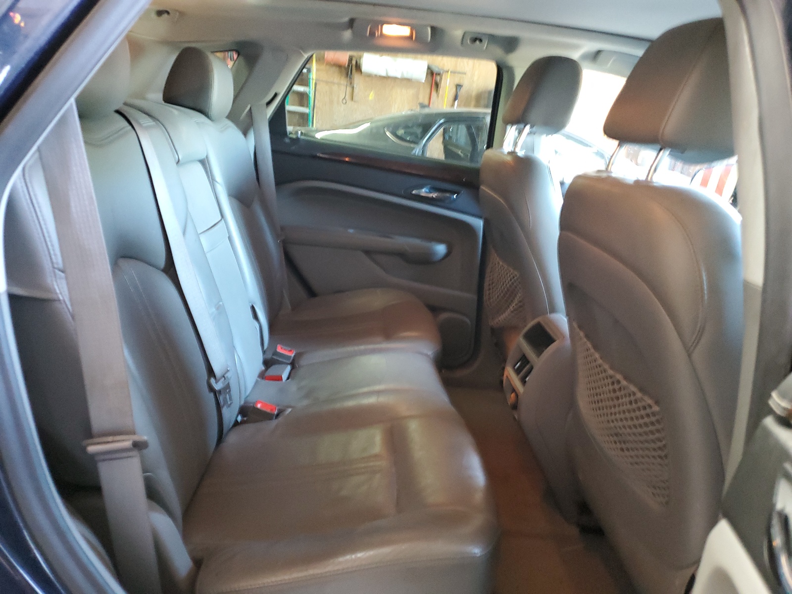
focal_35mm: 26
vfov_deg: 53.1
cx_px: 396
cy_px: 297
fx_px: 595
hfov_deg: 67.3
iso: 369
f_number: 1.5
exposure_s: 1/15
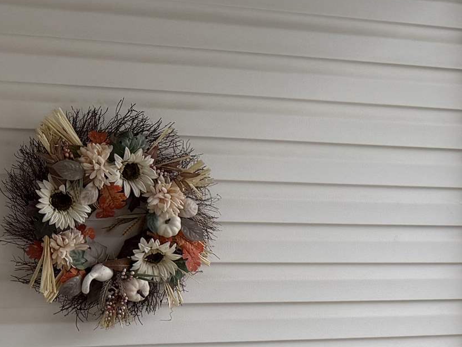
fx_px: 1188
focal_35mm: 89
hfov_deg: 20.7
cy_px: 512
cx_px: 543
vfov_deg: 15.4
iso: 80
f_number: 1.78
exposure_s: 1/138
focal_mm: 6.76
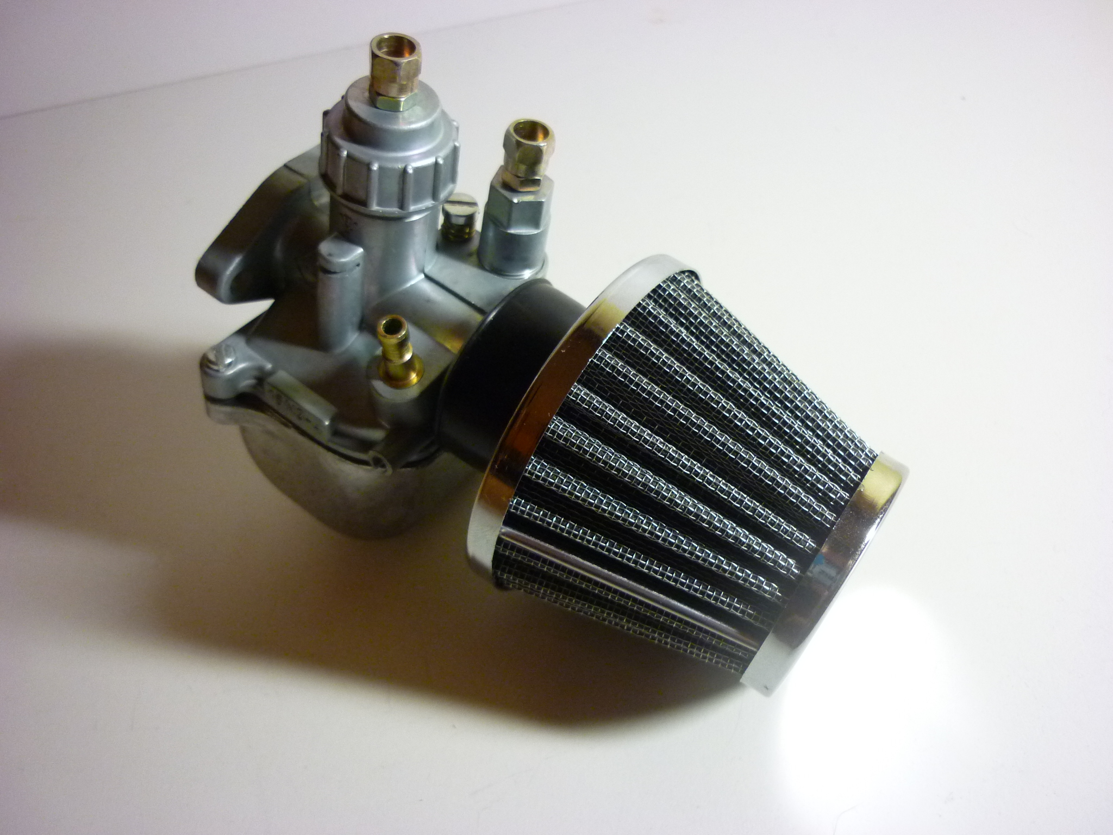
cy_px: 418
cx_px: 556
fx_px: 1061
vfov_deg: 42.9
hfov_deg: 55.4
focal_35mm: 33
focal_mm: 5.5
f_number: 2.8
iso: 320
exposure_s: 1/30
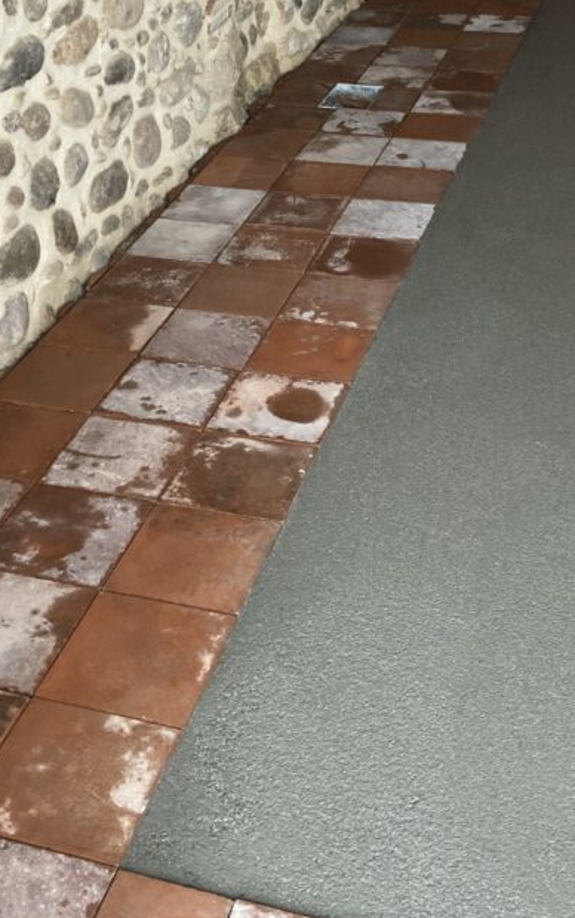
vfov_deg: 40.9
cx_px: 242
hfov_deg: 26.3
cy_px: 381
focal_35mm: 49
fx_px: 1227
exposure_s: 1/60
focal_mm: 3.99
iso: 320
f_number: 1.8
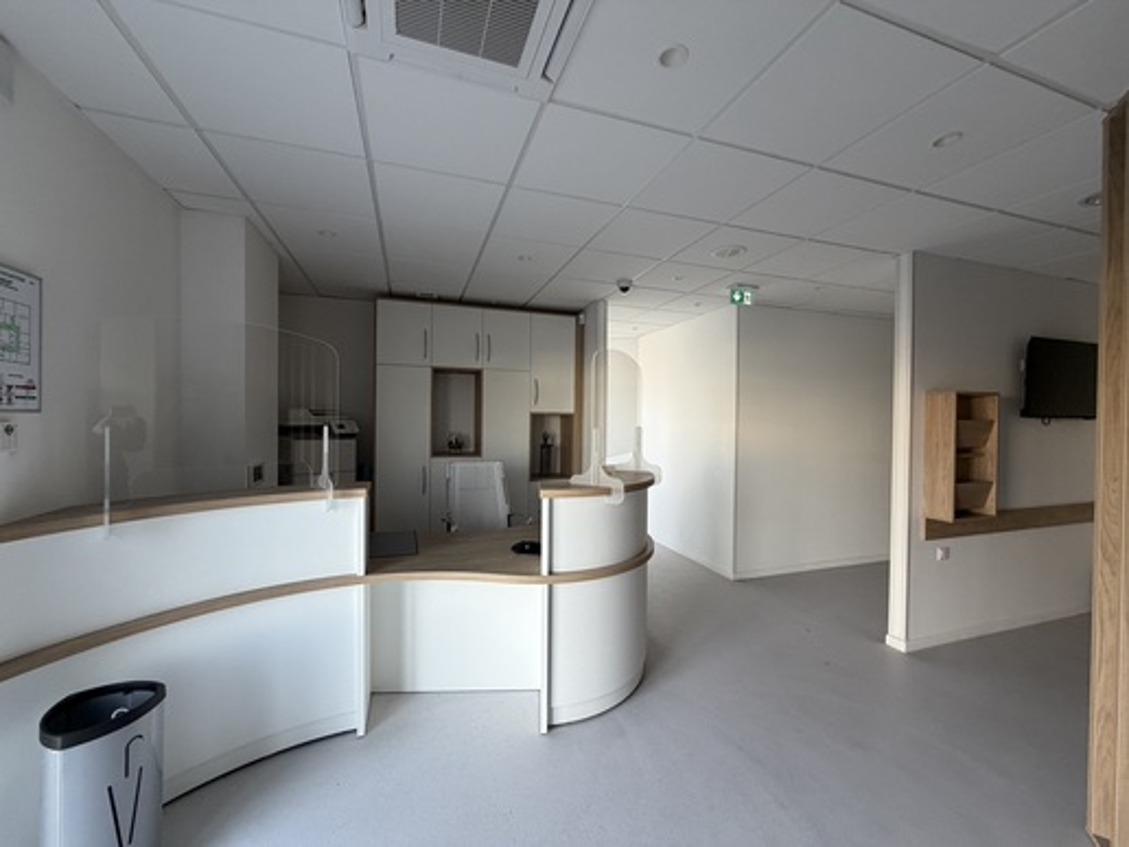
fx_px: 457
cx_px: 564
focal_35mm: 14
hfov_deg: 102.1
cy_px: 424
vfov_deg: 85.7
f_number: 2.2
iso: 250
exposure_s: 1/121
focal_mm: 2.22
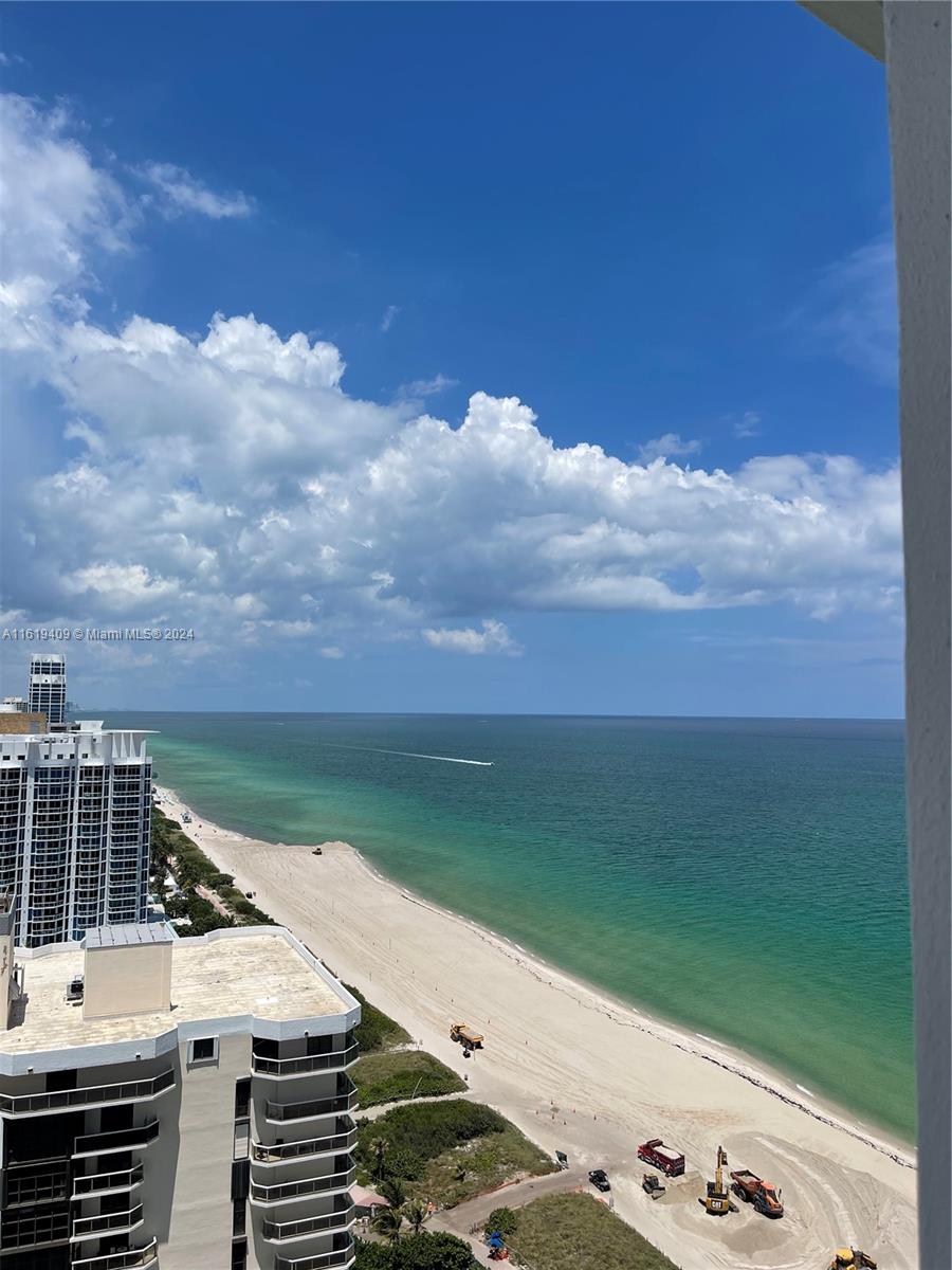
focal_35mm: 26
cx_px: 476
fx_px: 953
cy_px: 635
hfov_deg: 53.1
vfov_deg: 67.3
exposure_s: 1/7937
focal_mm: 5.1
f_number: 1.6
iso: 32
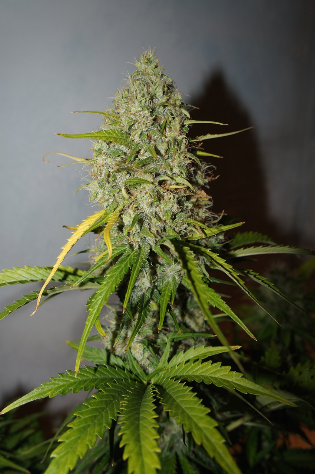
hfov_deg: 43.5
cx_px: 158
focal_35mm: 30
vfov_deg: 62.0
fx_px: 395
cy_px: 237
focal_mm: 20
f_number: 5.6
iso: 200
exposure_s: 1/50
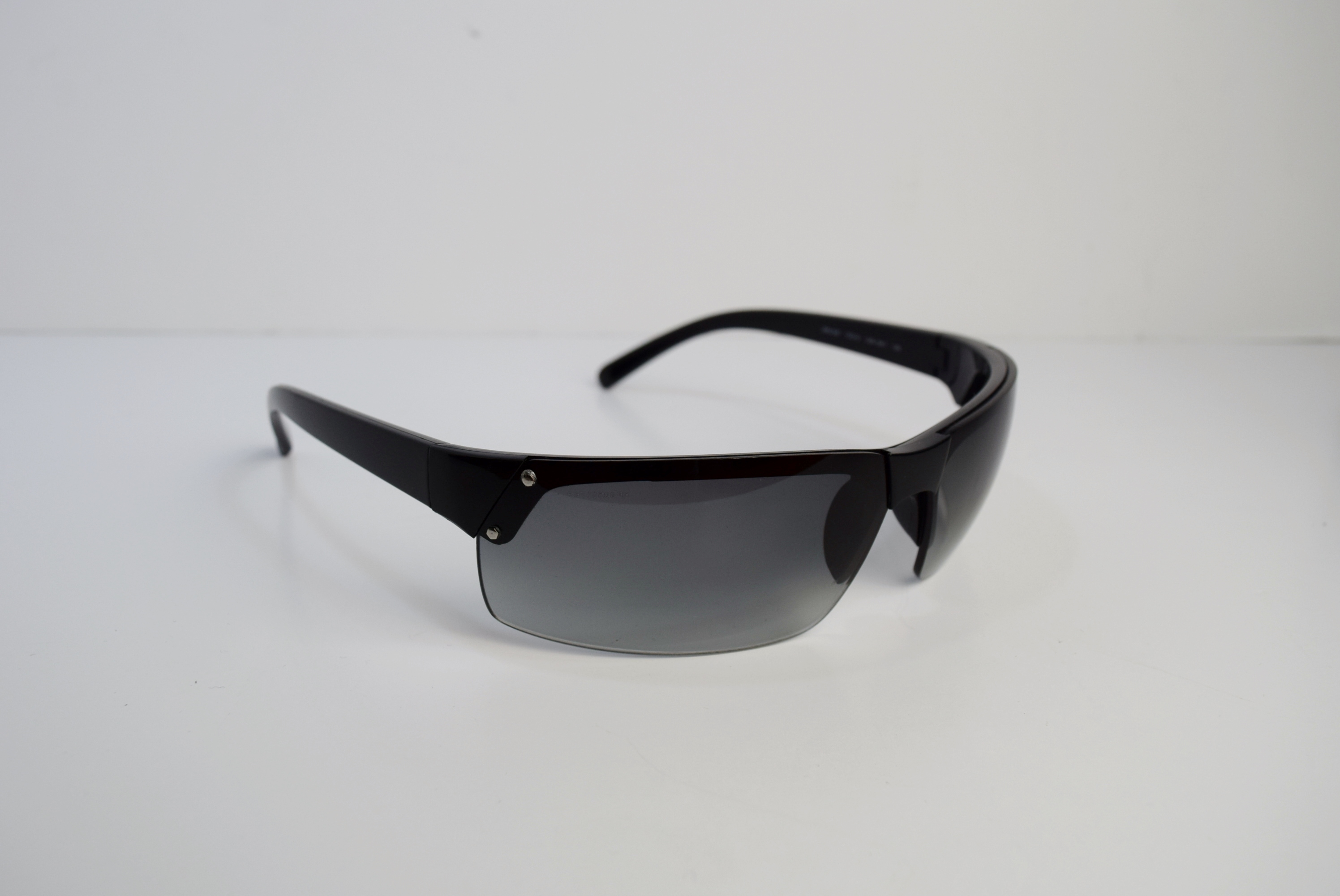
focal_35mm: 34
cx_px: 670
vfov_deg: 38.4
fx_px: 1285
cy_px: 448
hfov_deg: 55.1
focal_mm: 23
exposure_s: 1/200
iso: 400
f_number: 7.1
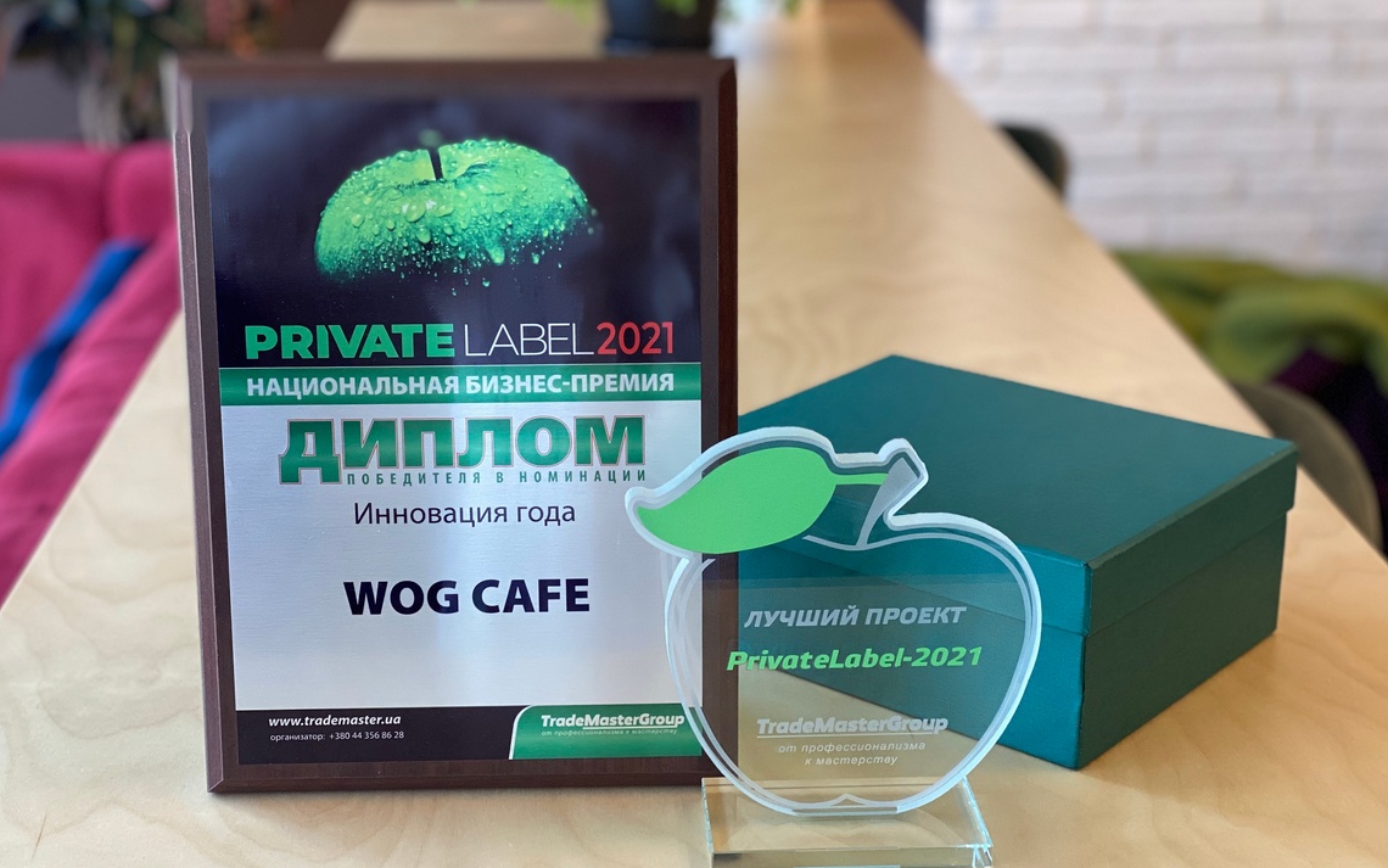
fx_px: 2194
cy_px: 443
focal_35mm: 58
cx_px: 666
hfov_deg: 35.1
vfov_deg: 22.4
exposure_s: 1/100
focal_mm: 6
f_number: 2
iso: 125
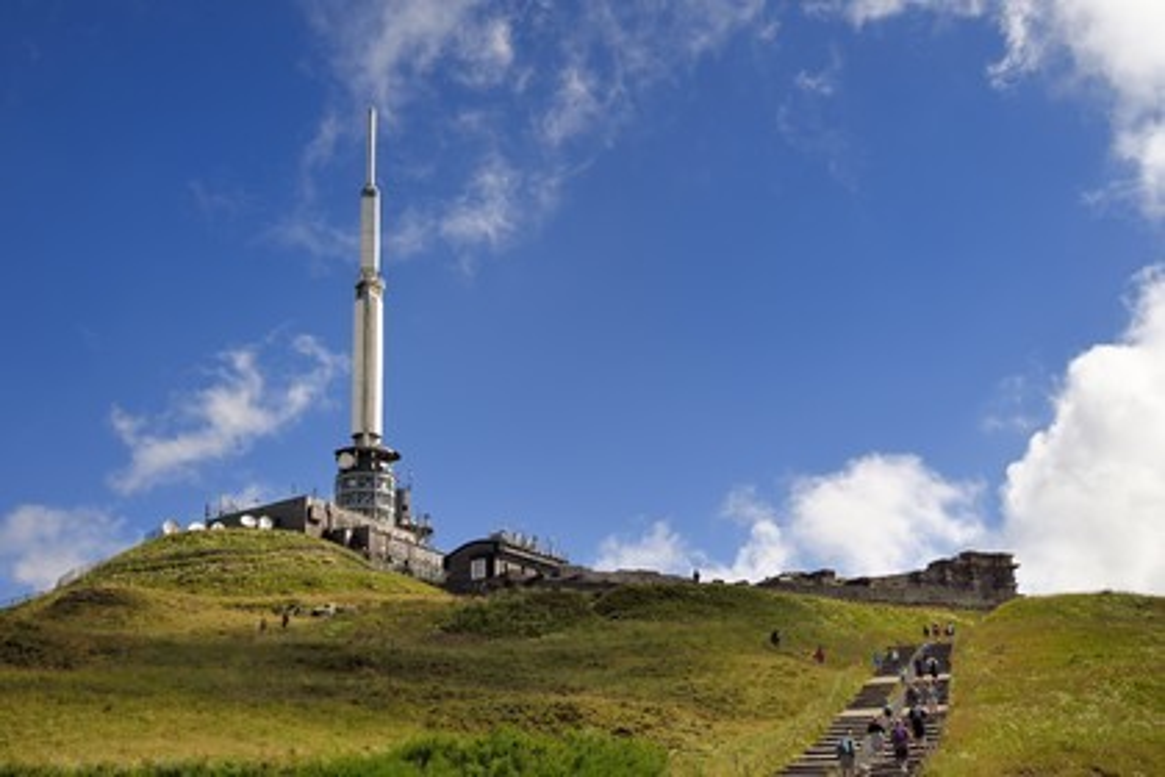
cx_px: 582
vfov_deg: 30.5
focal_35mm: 44
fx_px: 1424
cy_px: 388
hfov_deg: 44.5
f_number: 14
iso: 200
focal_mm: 44
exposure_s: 1/320
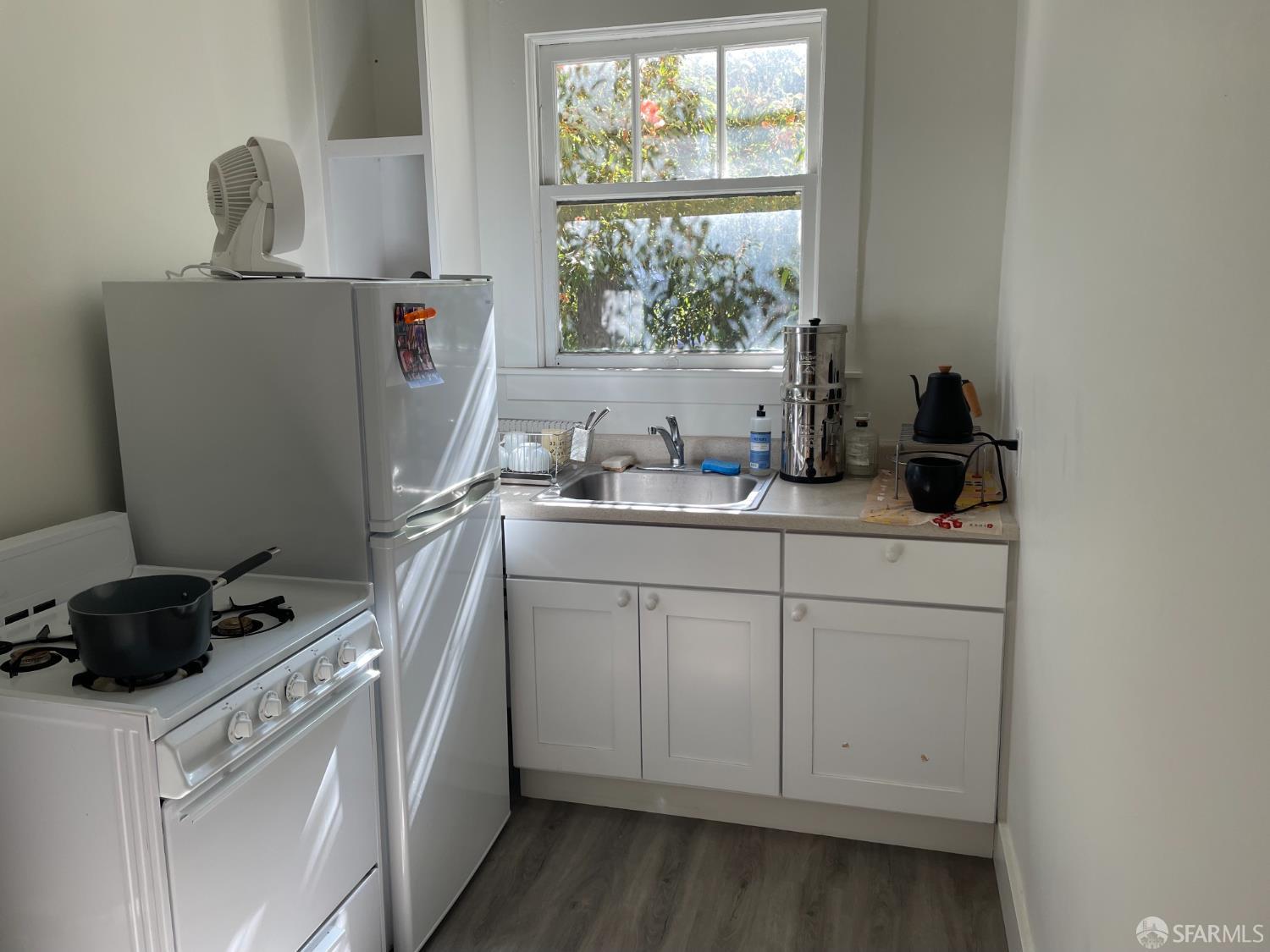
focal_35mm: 26
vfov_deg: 53.1
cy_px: 476
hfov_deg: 67.3
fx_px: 954
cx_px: 635
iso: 32
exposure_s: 1/121
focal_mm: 4.2
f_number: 1.6
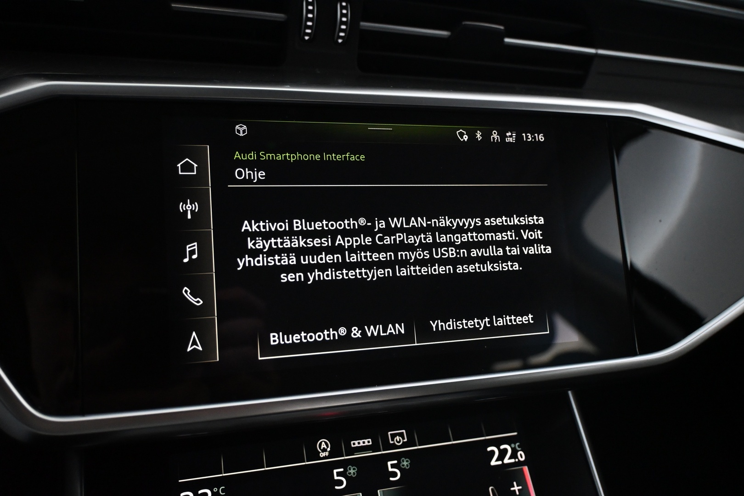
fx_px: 620
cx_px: 372
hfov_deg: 61.9
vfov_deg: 43.6
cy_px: 248
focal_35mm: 30
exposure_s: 1/80
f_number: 3.8
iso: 3200
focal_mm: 20
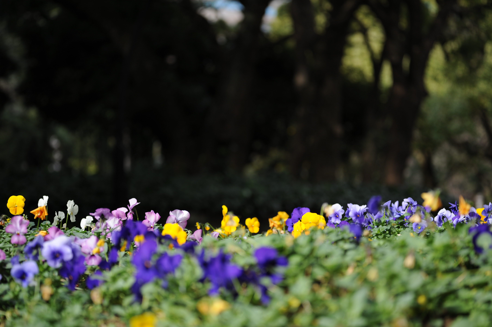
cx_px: 246
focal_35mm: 90
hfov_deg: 22.6
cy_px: 164
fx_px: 1229
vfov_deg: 15.2
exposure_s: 1/400
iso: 200
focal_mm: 90
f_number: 3.5
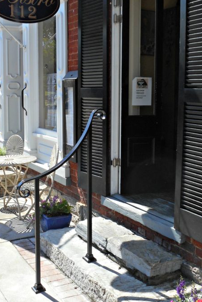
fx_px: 387
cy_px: 119
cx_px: 67
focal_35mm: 46
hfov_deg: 29.1
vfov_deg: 42.5
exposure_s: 1/320
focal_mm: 5.2
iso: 80
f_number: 4
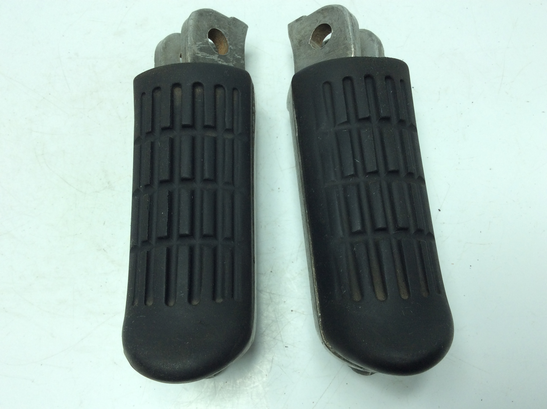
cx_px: 274
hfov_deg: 56.9
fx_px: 505
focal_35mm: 32
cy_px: 204
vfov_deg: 44.1
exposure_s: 1/295
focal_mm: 3.3
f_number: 2.4
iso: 32
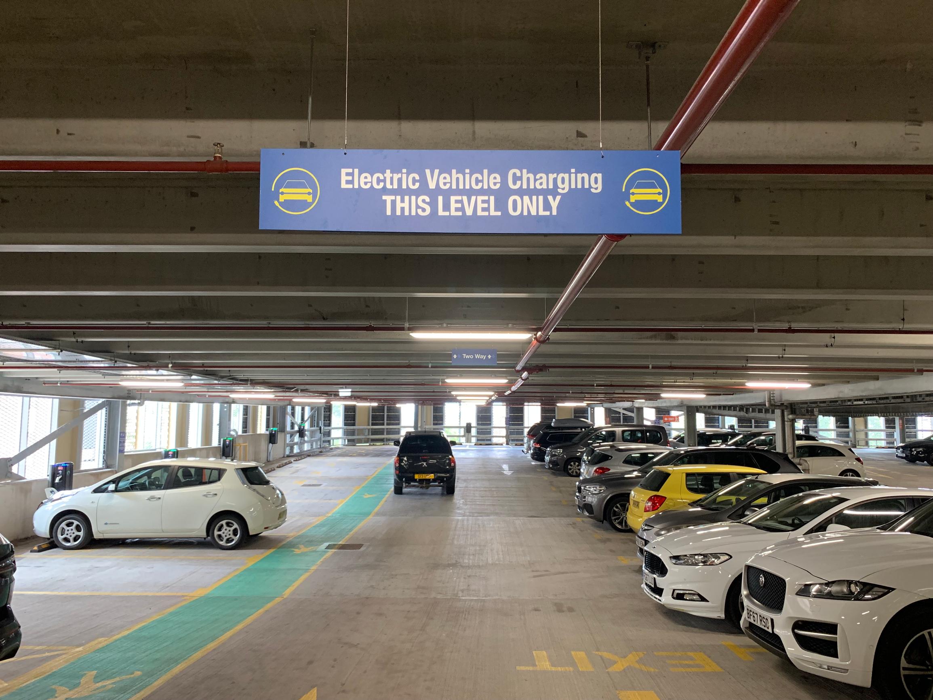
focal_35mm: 26
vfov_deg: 53.1
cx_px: 466
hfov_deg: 67.3
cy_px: 350
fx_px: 701
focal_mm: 4.25
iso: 200
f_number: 1.8
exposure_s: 1/50
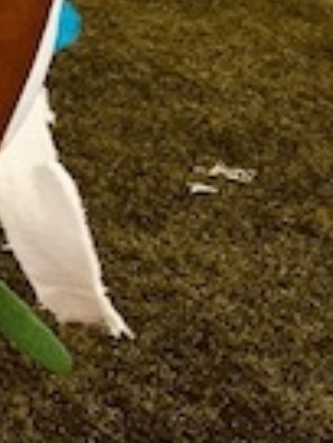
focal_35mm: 128
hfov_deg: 9.4
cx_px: -640
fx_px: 1642
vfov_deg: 14.5
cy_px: -195
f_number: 2.2
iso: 32
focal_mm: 4.15
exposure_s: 1/120
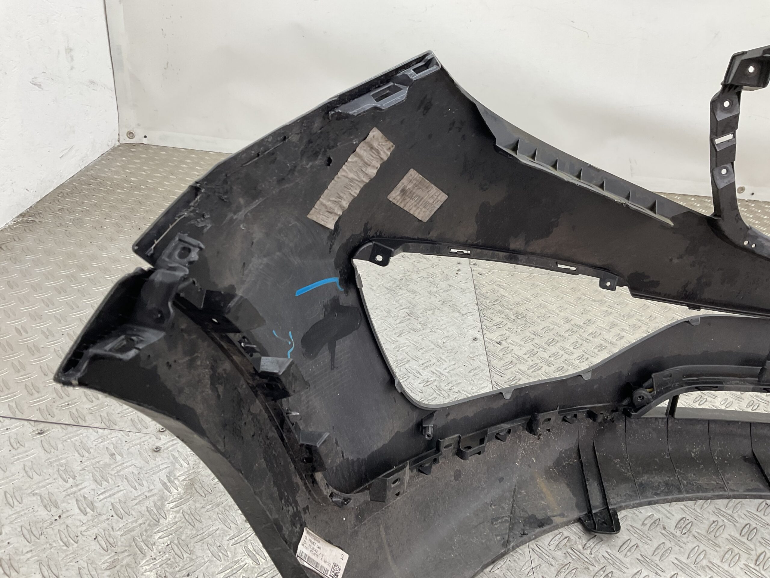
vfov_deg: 48.2
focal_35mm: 29
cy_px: 289
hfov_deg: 61.7
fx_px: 645
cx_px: 385
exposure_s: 1/100
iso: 32
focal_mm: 3
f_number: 1.8
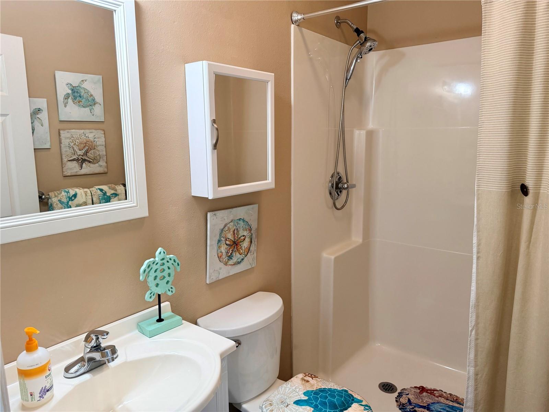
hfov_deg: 71.6
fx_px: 381
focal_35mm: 24
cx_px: 274
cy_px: 206
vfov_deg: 56.8
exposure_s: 1/120
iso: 125
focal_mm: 6.76
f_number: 1.78
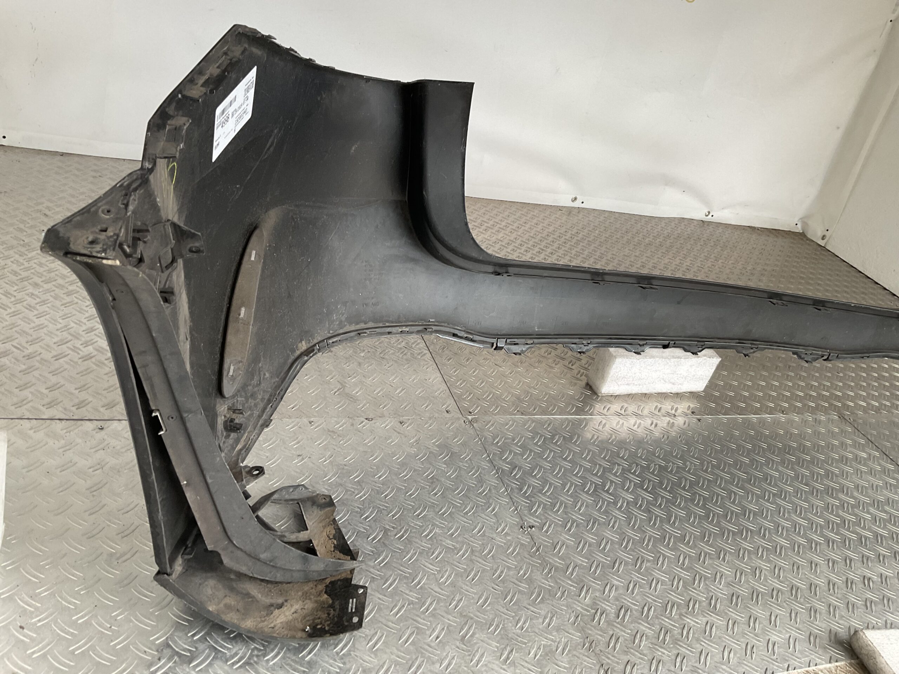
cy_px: 337
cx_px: 450
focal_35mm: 29
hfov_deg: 61.7
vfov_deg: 48.2
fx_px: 753
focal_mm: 3
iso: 50
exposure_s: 1/100
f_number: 1.8
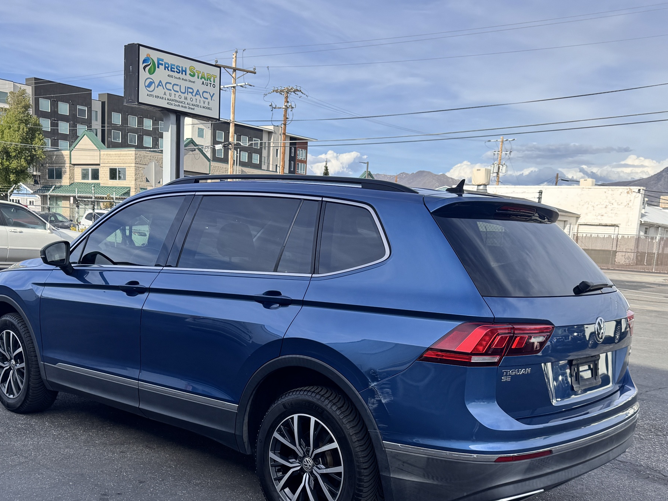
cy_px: 367
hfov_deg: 49.0
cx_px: 331
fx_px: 733
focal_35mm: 38
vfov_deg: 36.9
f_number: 1.78
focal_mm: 6.76
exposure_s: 1/2041
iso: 80
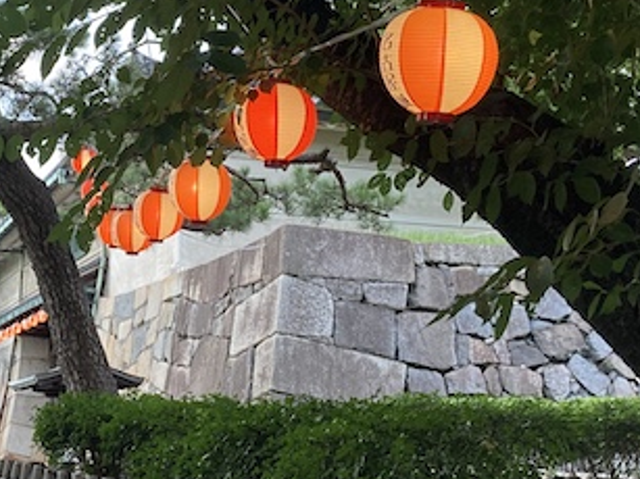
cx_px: 110
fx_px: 1349
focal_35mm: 73
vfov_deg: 20.1
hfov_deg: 26.1
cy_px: 169
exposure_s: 1/121
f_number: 1.8
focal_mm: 3.99
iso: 80
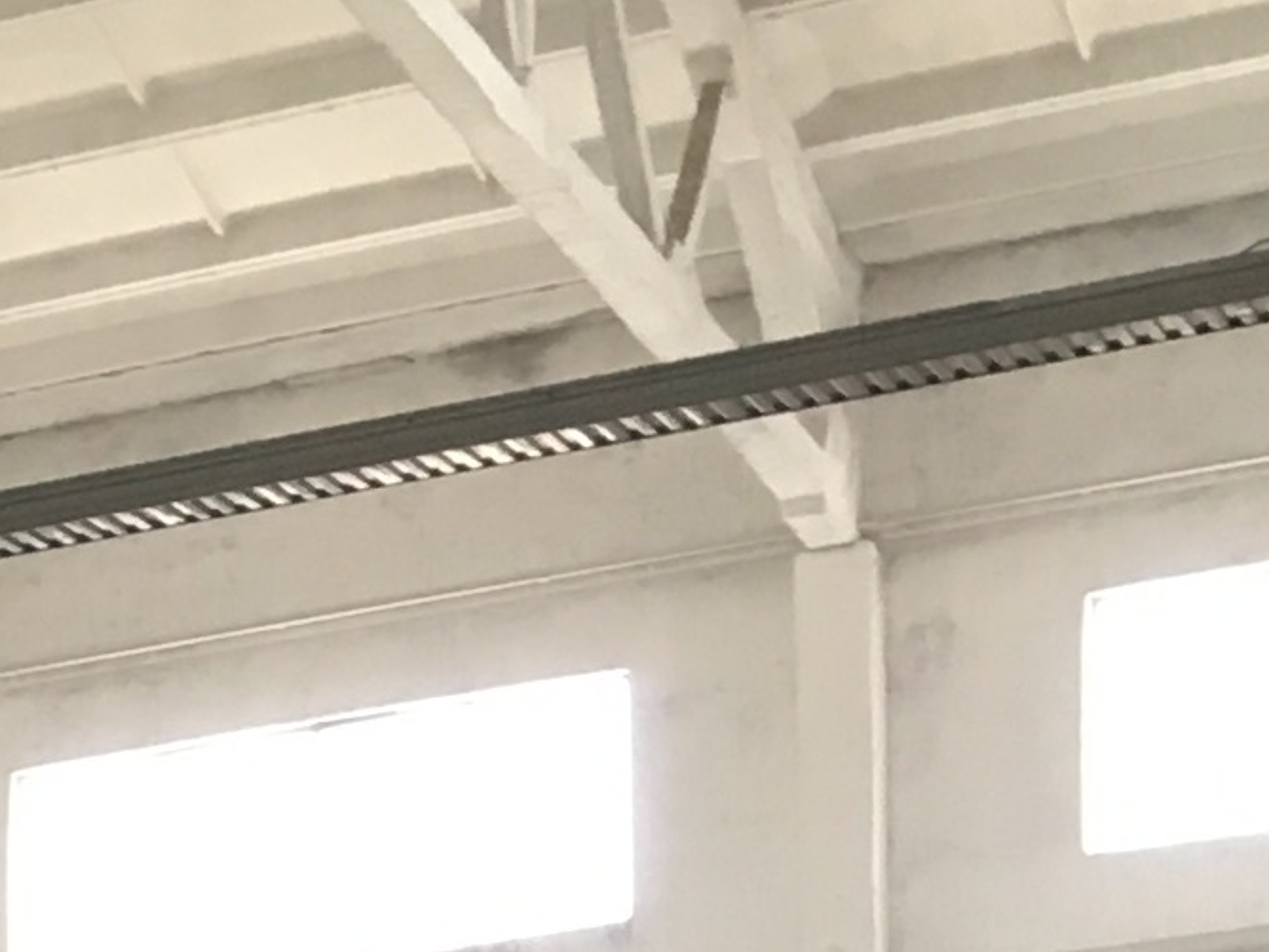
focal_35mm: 175
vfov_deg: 7.7
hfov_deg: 9.8
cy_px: 2518
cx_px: -1936
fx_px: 6415
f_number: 2.2
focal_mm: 4.15
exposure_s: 1/33
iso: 50
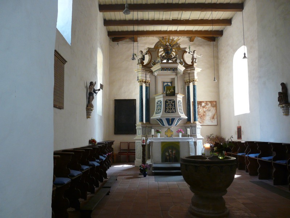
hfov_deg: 63.4
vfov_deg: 49.7
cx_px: 145
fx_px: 235
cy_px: 109
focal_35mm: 28
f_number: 2.8
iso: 200
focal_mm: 4.6
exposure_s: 1/8
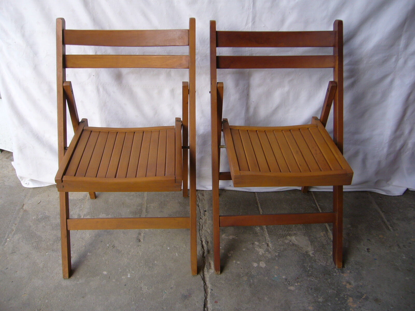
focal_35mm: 35
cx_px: 208
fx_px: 420
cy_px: 156
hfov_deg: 52.6
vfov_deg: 40.7
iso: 80
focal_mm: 5.8
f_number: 2.8
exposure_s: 1/80
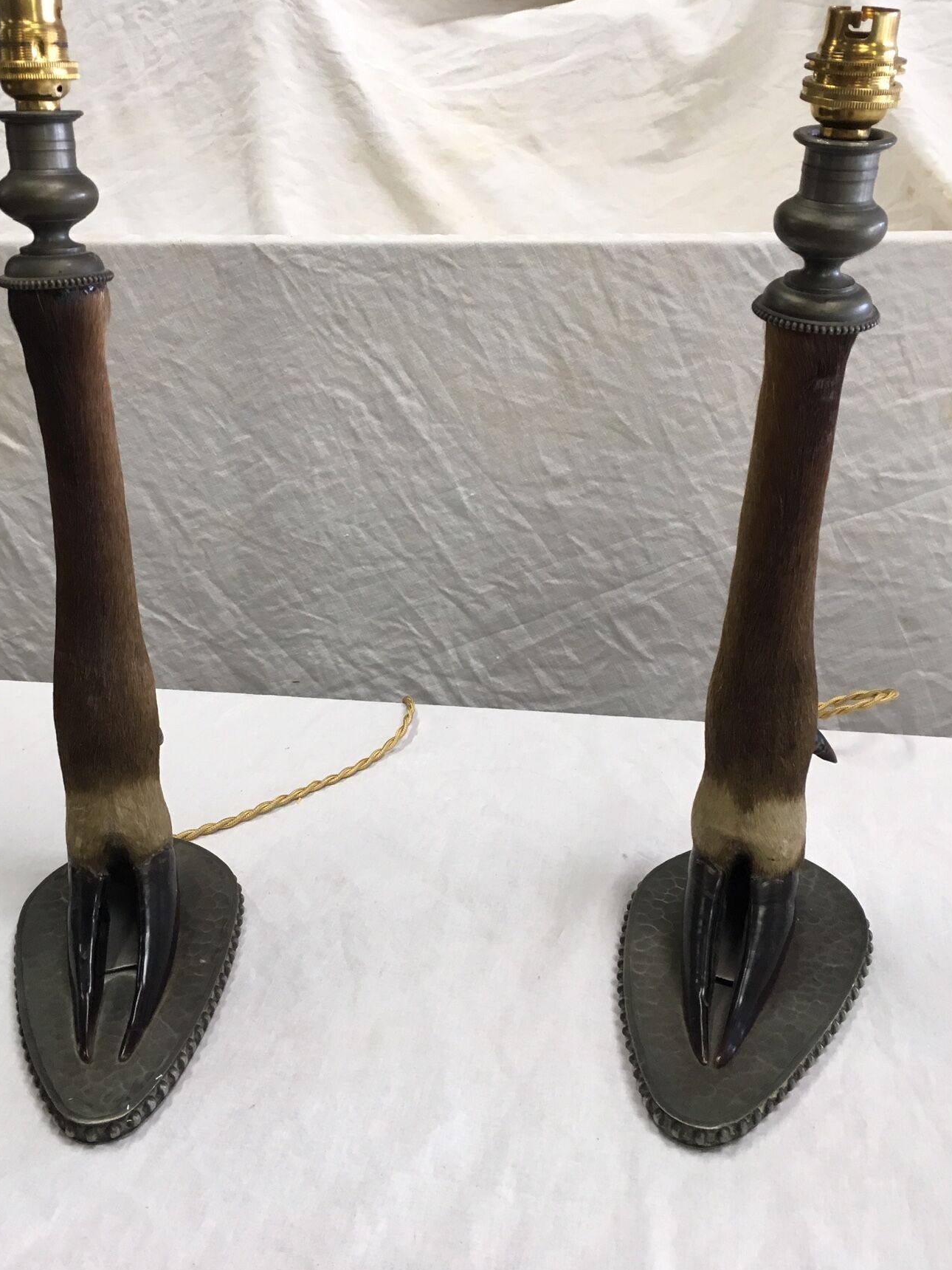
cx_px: 420
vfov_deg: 53.7
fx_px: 1247
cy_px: 529
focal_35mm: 34
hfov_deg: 41.7
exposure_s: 1/33
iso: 50
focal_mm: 4.15
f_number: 2.2
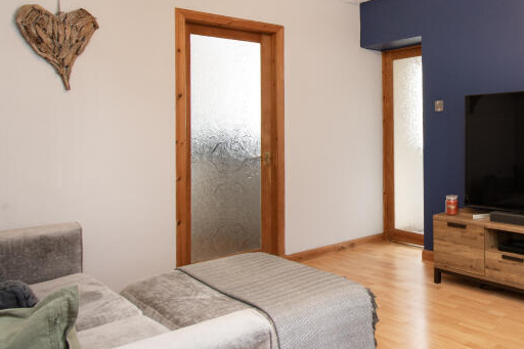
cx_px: 406
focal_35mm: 30
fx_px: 437
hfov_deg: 58.0
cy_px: 93
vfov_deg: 42.4
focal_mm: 10
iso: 320
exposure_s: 1/2.5
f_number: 8
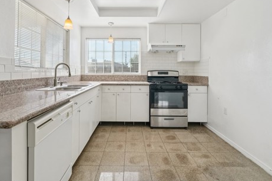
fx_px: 136
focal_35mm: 18
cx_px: 128
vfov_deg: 66.5
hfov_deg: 89.9
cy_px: 70
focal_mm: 13
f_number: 8
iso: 160
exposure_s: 1/30
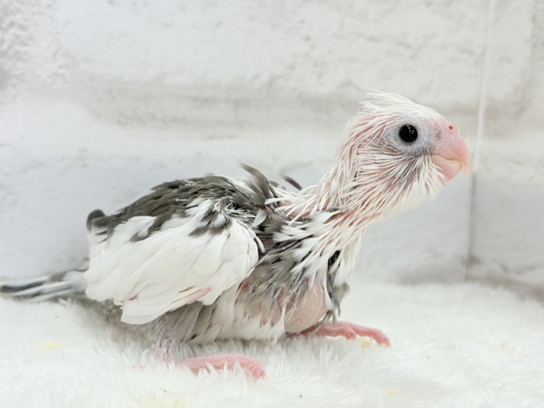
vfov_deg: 28.0
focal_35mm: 52
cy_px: 204
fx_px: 817
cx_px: 272
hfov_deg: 36.8
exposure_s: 1/50
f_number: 1.6
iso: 40
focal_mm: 5.96
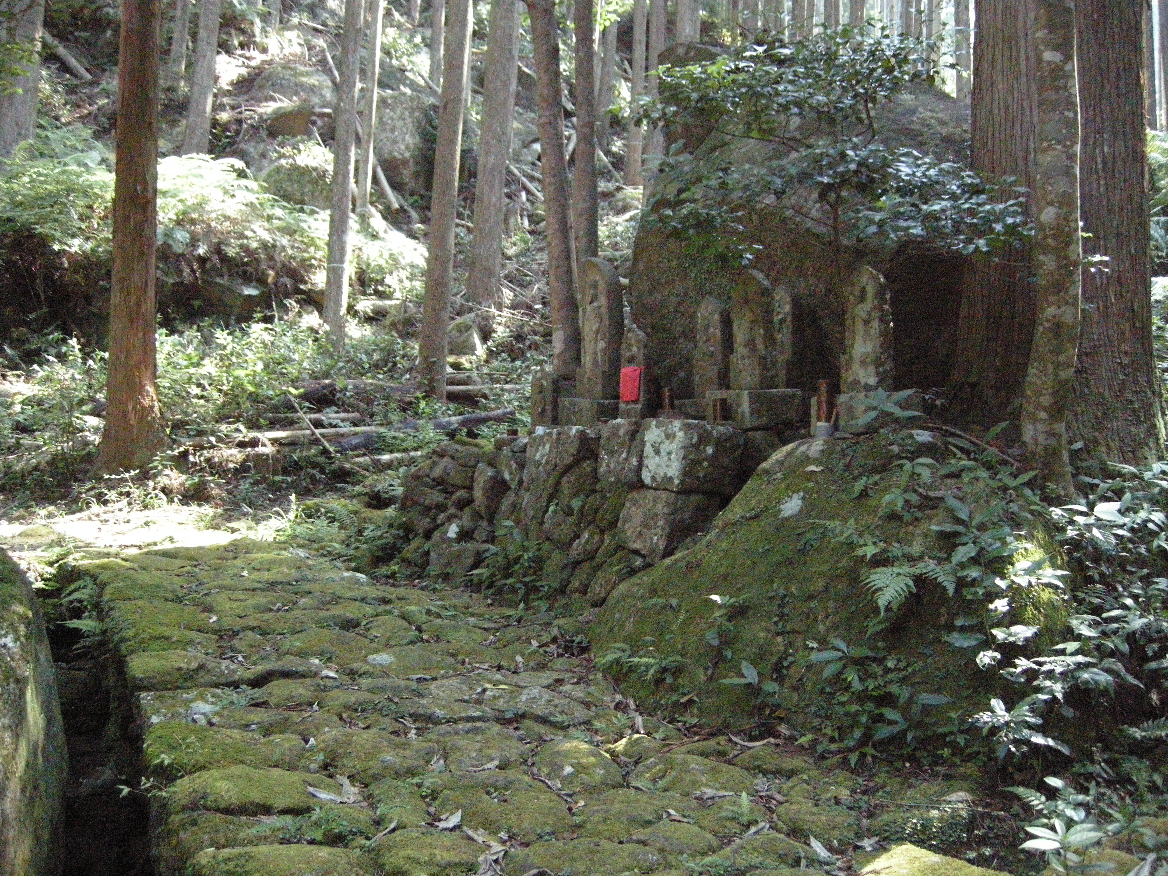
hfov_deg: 52.6
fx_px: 1181
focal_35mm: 35
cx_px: 584
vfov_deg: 40.7
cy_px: 438
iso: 1600
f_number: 2.7
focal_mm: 7.5
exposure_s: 1/107
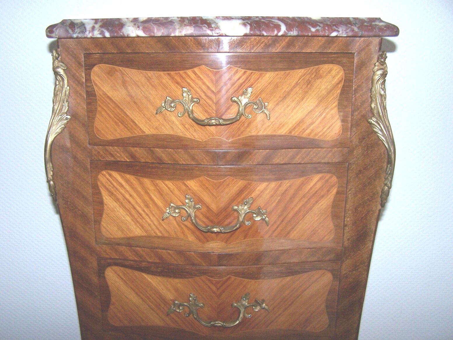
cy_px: 170
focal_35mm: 38
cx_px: 226
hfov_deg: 49.0
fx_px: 497
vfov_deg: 37.7
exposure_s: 1/60
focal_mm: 6.3
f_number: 2.8
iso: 140
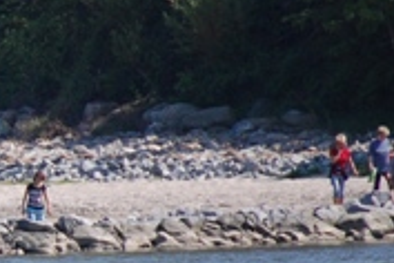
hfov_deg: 1.9
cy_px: 210
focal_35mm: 1086
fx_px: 11885
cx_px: -211
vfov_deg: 1.3
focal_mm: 200
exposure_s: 1/1000
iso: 400
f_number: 5.6
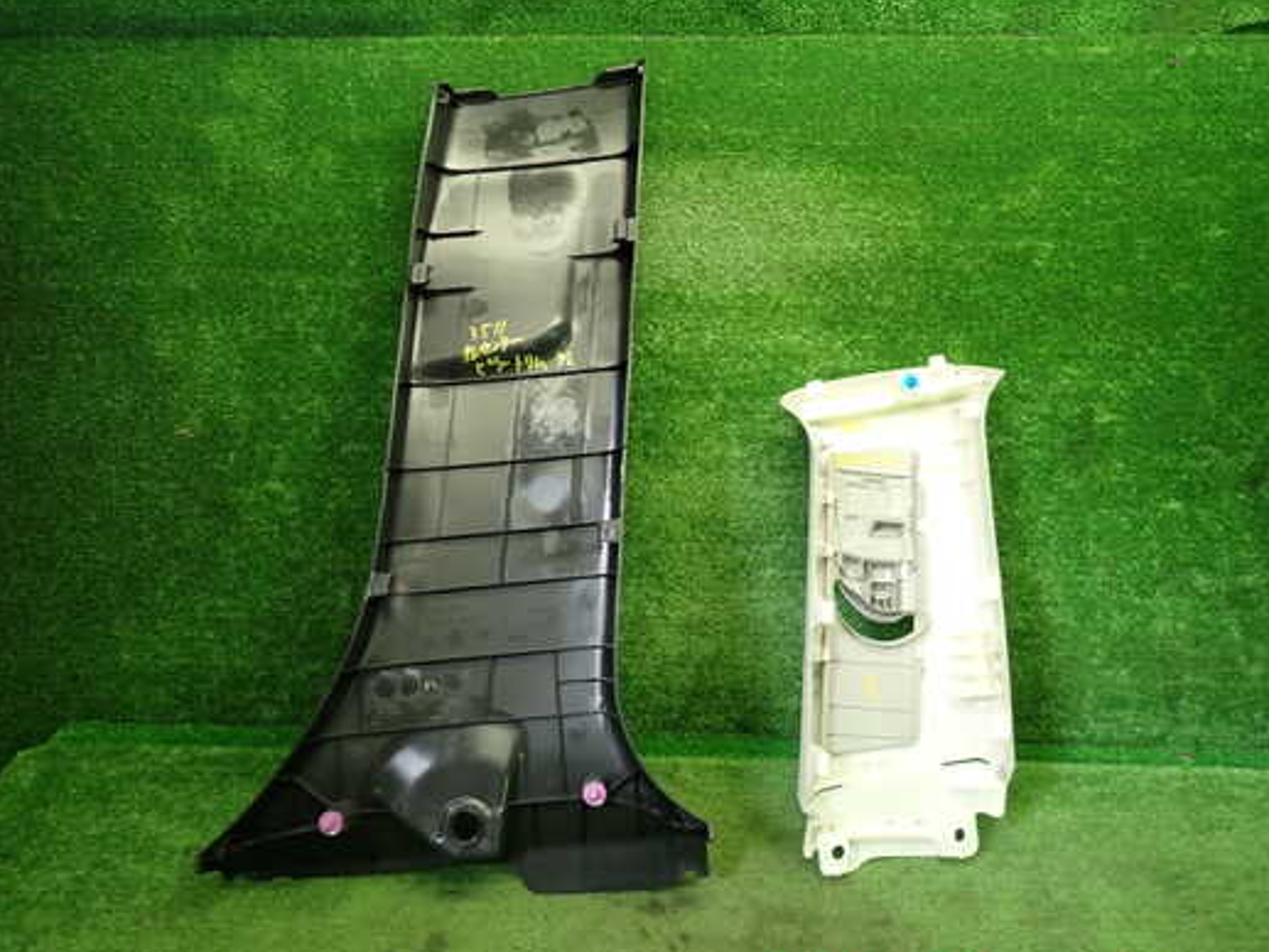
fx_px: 1063
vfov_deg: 48.2
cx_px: 596
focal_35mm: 29
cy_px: 461
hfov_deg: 61.6
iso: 200
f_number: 2
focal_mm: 4.5
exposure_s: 1/50
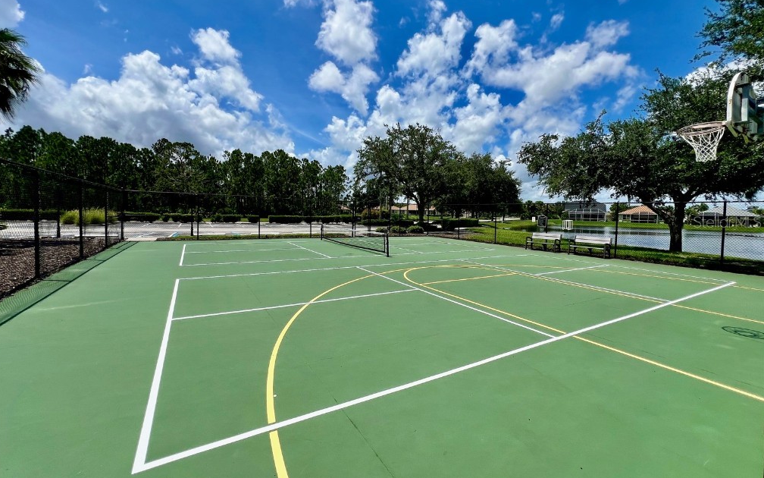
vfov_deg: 78.5
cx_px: 377
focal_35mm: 14
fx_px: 292
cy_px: 222
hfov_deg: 105.3
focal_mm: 1.57
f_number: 1.8
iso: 32
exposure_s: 1/2222
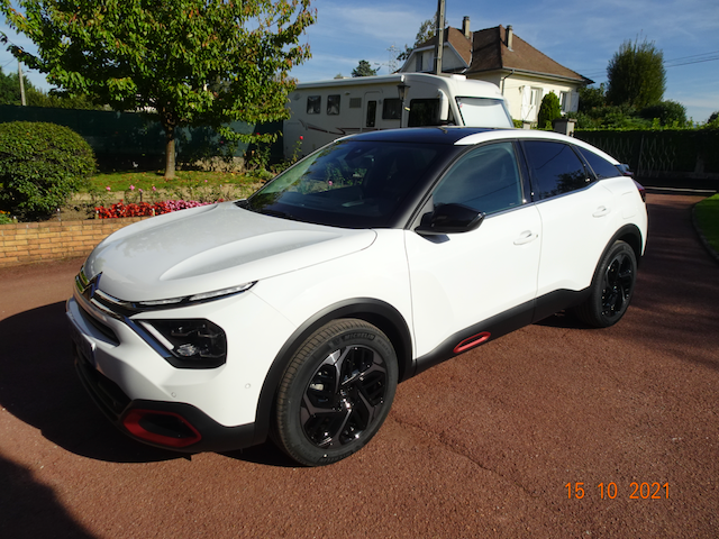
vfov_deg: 56.8
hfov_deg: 71.6
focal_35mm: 24
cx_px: 360
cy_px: 270
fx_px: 498
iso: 80
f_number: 3.5
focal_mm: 4.25
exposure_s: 1/1250
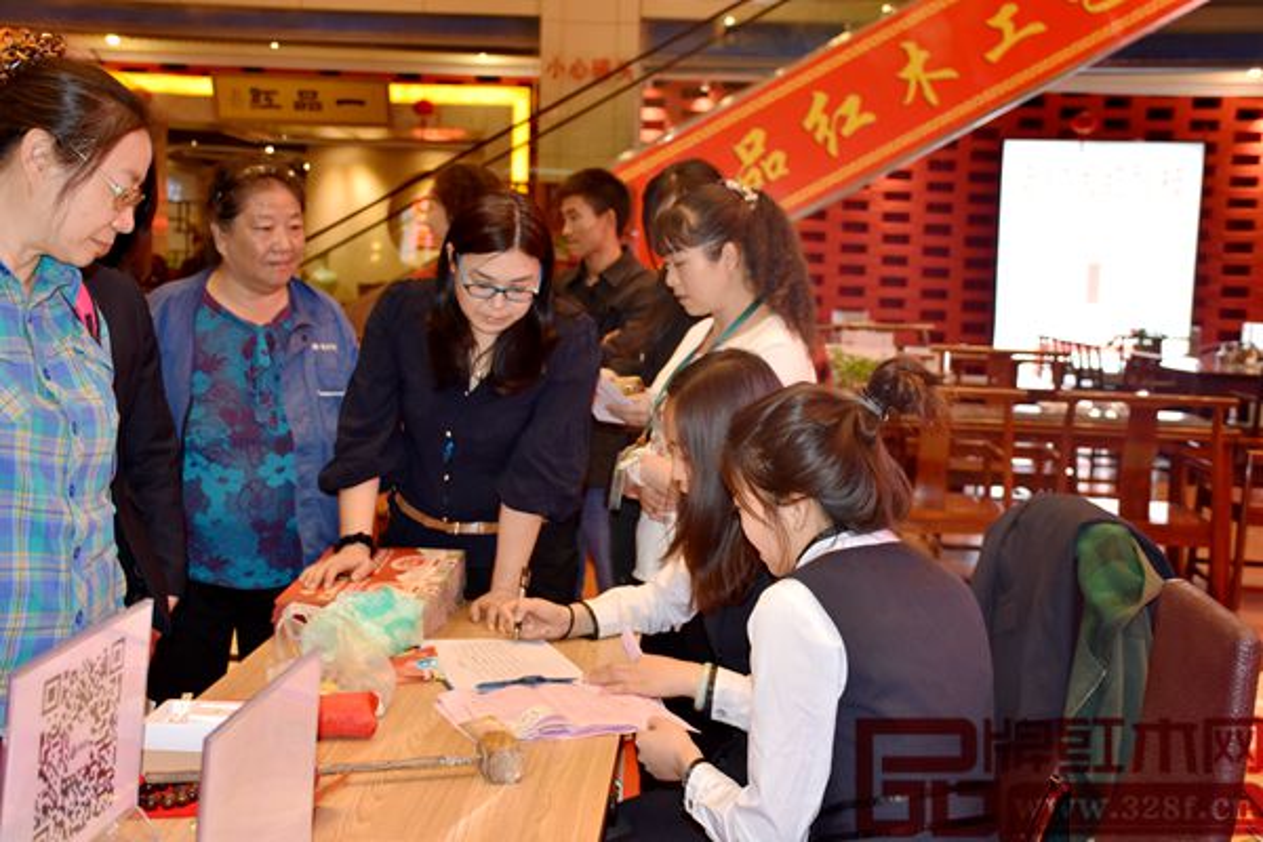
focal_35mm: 45
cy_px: 421
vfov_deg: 29.9
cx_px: 632
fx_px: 1579
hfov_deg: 43.6
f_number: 4
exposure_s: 1/60
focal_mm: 30
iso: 450
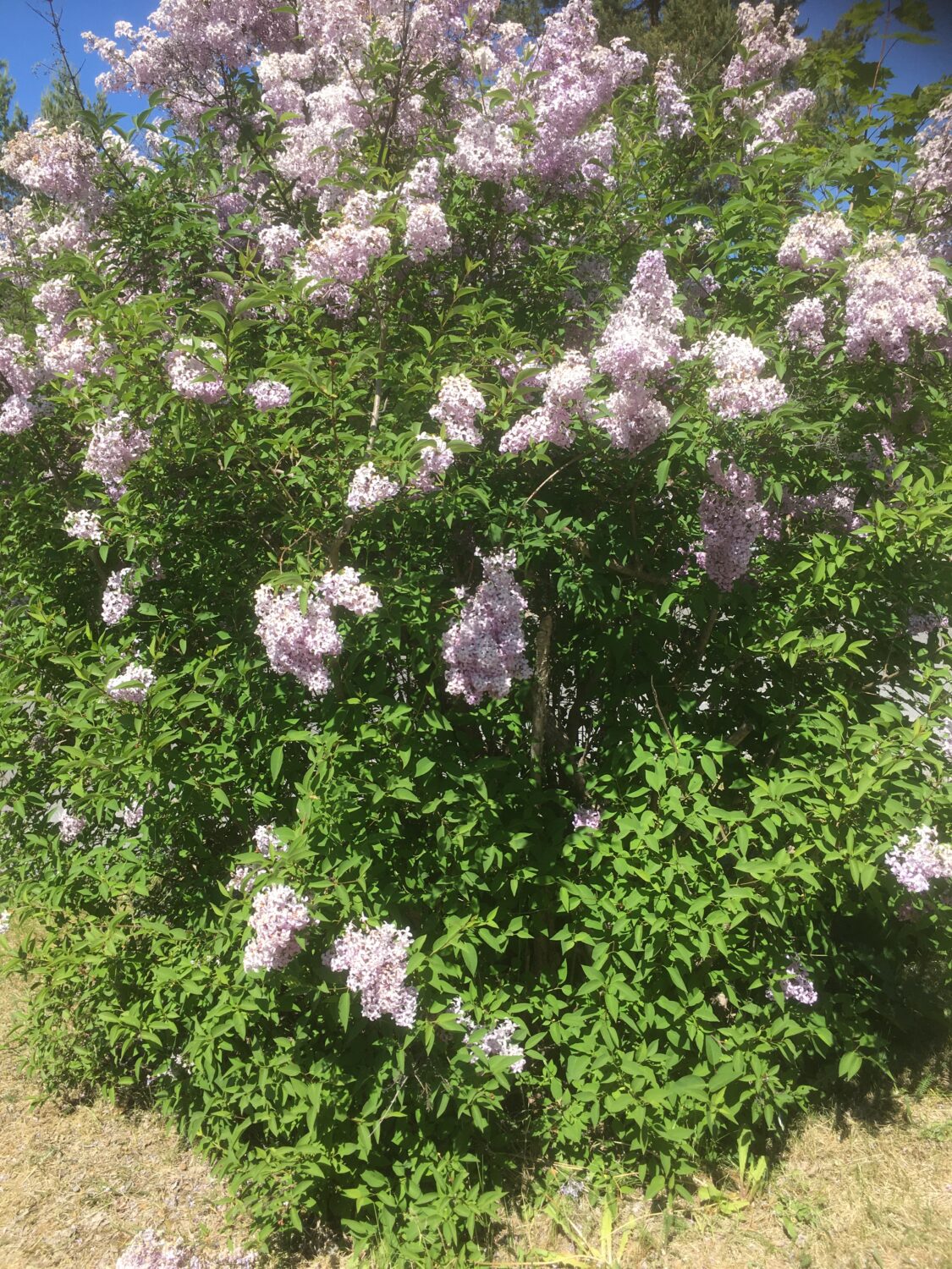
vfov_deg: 61.7
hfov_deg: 48.2
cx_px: 476
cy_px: 634
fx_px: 1063
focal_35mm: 29
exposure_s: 1/894
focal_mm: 4.15
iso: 25
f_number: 2.2
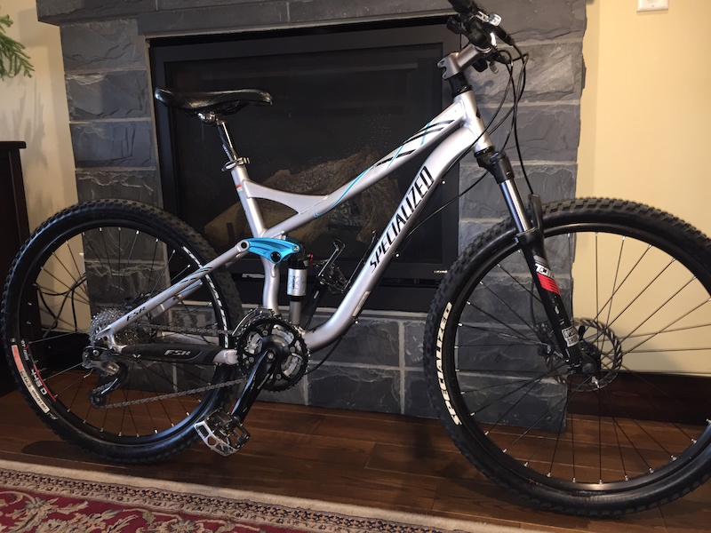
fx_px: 596
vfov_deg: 48.2
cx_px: 356
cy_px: 266
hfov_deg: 61.7
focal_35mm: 29
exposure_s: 1/16
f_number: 2.2
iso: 125
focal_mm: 4.15
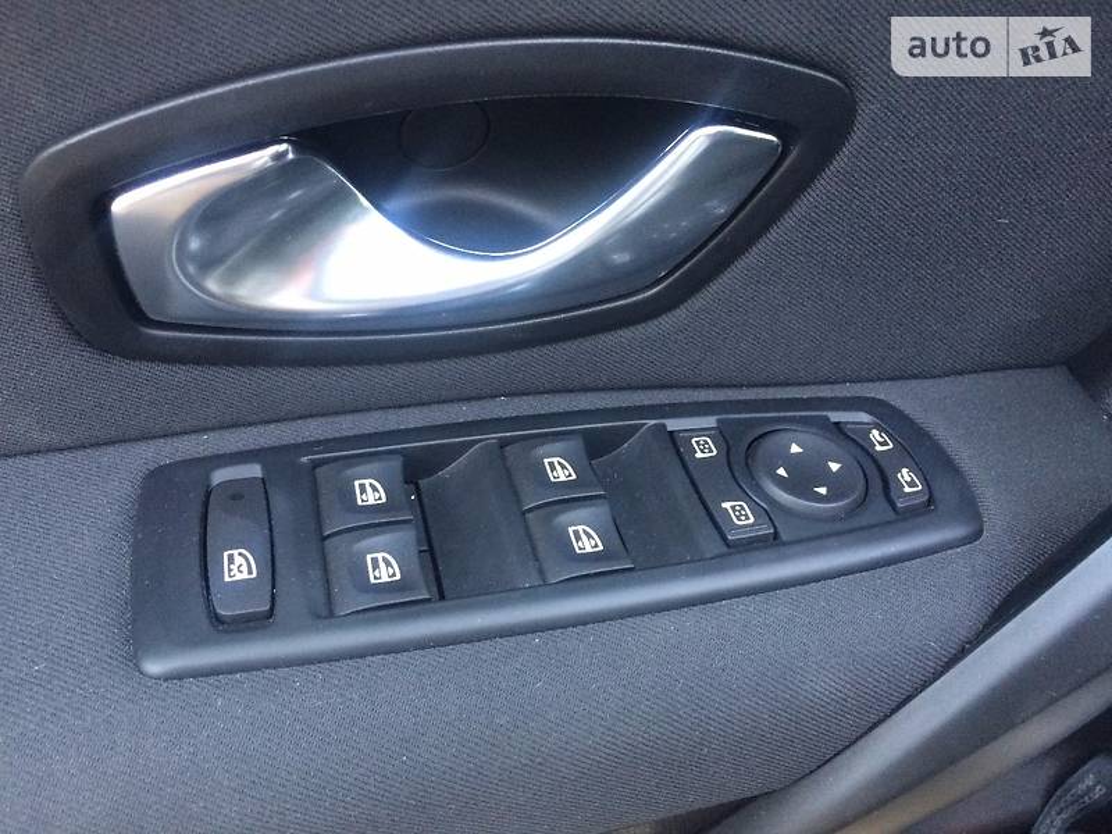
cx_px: 556
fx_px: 932
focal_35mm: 29
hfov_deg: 61.7
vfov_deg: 48.2
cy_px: 417
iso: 320
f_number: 2.2
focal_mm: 4.2
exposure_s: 1/17
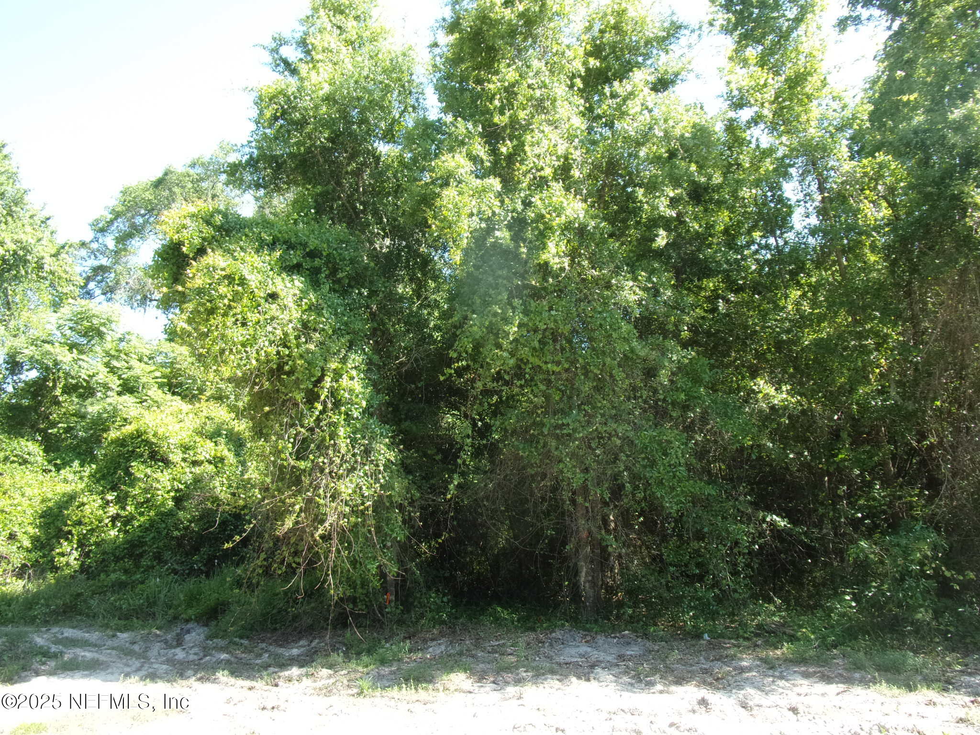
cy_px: 368
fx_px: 679
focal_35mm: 24
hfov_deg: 71.6
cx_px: 490
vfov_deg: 56.8
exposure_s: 1/140
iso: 80
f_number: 3.3
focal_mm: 4.3
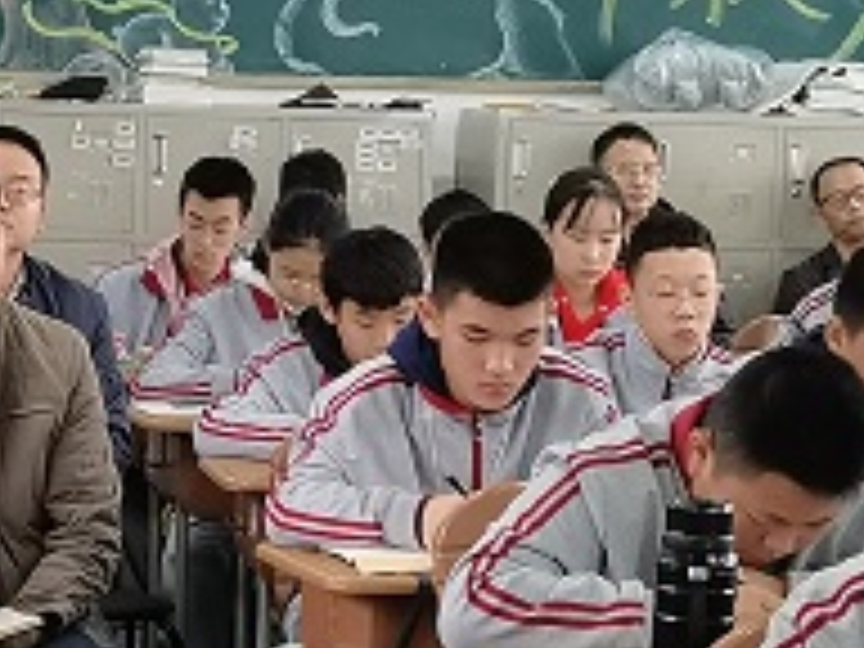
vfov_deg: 11.1
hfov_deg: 14.6
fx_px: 3320
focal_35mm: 133
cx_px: -18
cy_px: 382
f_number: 1.8
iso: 250
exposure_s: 1/50
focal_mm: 5.58
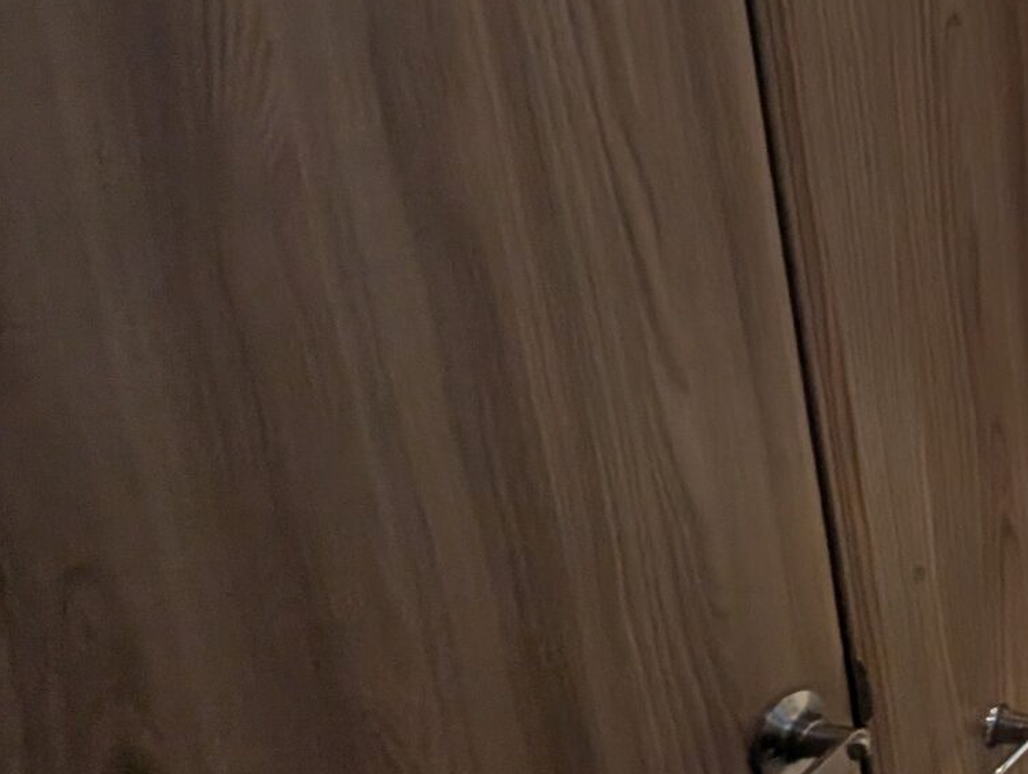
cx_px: 1569
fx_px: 1219
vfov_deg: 34.6
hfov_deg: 28.2
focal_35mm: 41
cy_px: 213
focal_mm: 2.02
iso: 64
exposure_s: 1/54.1
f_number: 1.7
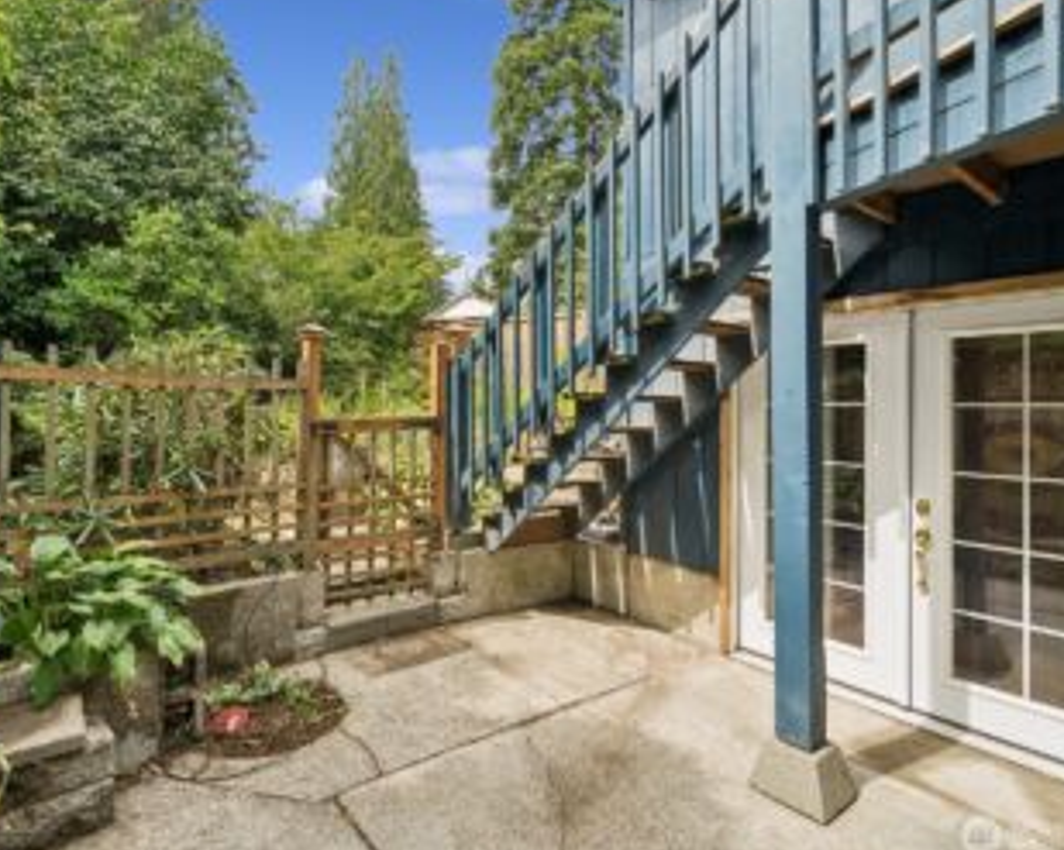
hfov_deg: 89.3
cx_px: 472
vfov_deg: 76.9
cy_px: 408
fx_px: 535
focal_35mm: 17
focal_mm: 14
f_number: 8
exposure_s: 1/125
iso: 200
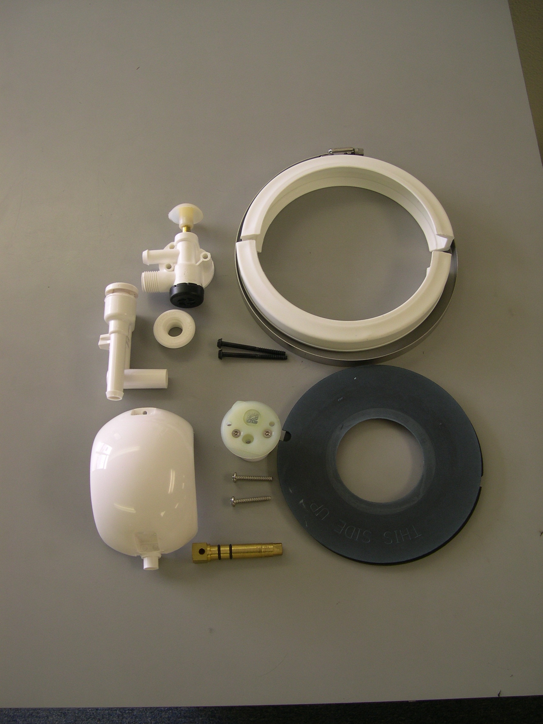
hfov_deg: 37.7
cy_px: 362
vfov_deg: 49.0
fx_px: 795
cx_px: 272
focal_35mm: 38
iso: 100
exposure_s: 1/33.4
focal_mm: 8
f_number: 2.8
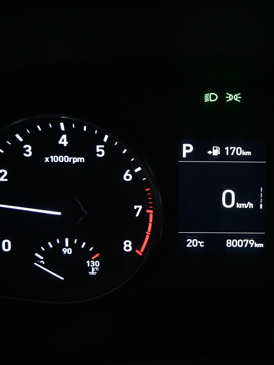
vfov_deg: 41.5
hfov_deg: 30.9
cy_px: 182
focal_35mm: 46
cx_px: 220
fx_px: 482
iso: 1600
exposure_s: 1/30
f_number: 4
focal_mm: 21
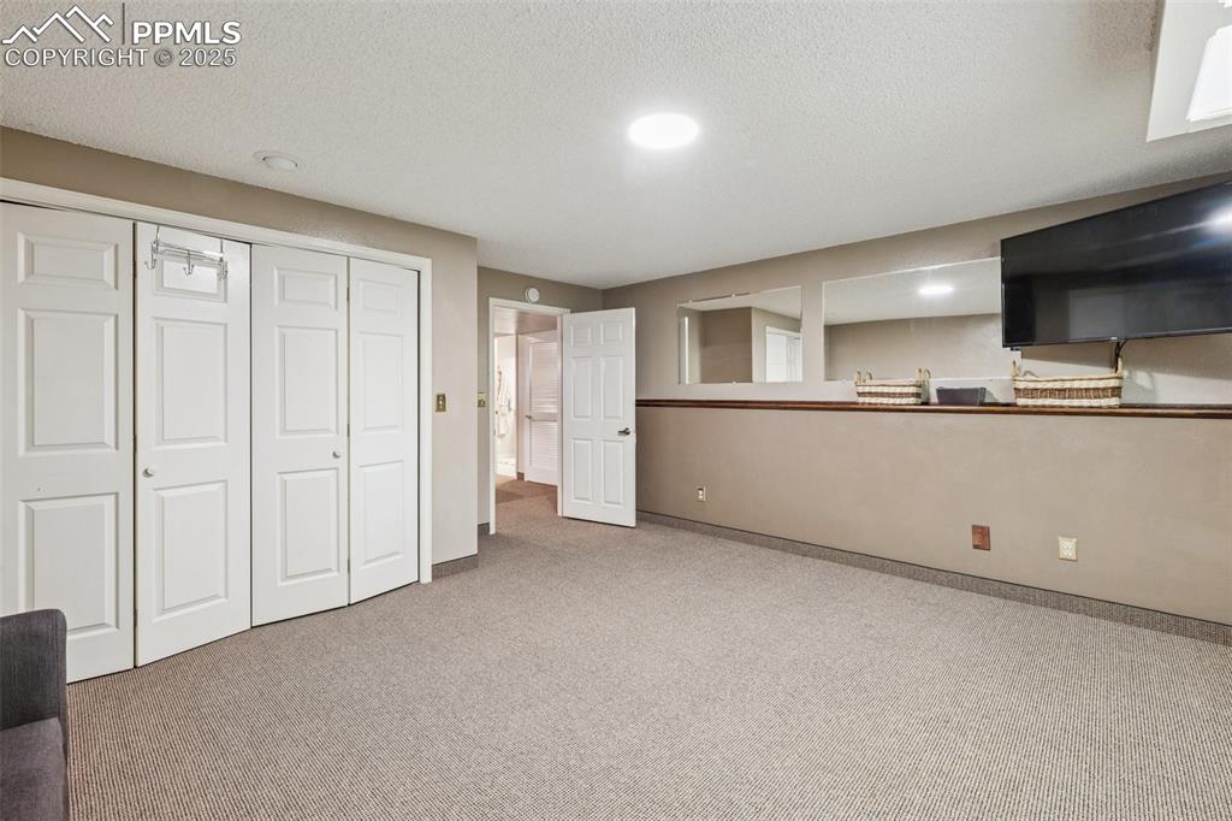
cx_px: 616
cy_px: 410
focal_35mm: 15
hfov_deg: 100.4
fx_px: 513
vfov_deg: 77.3
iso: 800
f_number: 11
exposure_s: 1/2
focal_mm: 15
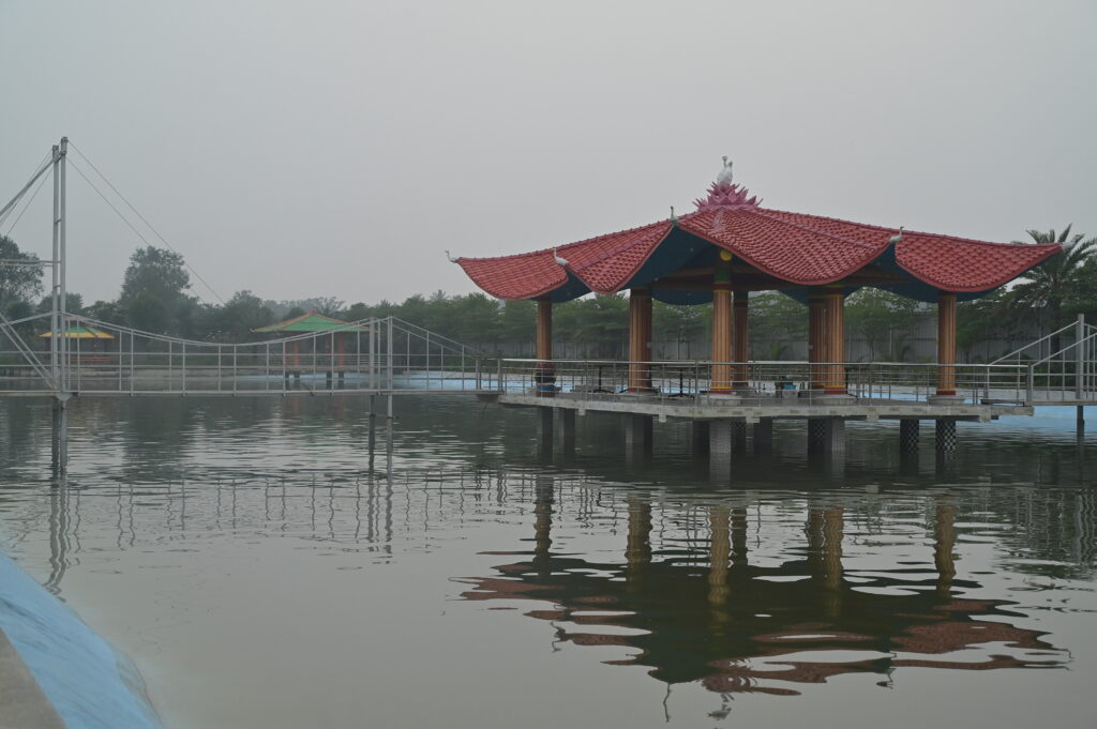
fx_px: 1522
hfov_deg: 39.6
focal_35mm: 50
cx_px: 548
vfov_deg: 26.9
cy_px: 364
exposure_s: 1/200
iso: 800
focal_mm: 50
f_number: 4.5
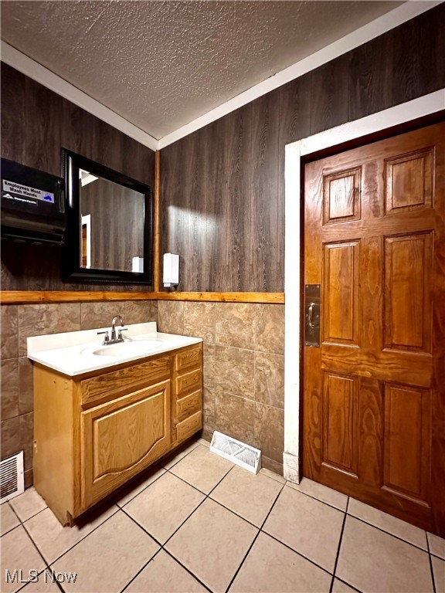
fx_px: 240
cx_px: 222
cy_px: 296
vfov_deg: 102.1
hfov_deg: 85.7
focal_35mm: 14
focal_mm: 2.22
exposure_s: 1/40
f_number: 2.2
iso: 1250
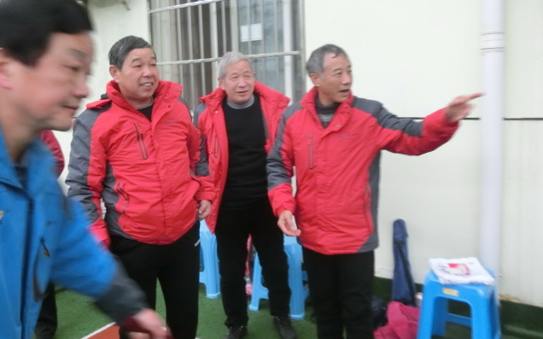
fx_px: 473
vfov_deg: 39.2
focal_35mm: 32
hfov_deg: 59.7
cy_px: 136
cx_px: 272
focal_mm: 5.36
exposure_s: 1/25
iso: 800
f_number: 3.5
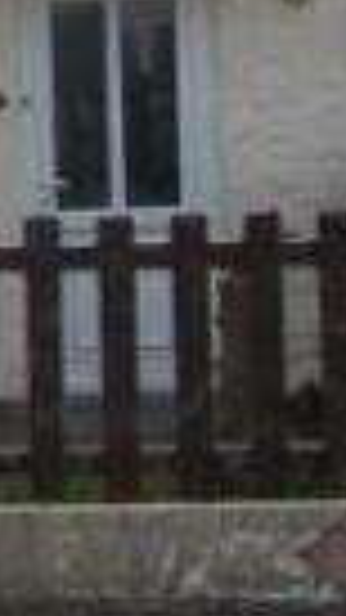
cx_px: -353
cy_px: -191
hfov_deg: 7.0
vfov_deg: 12.5
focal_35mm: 167
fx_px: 2725
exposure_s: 1/472
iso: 80
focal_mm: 6
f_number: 4.8
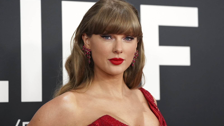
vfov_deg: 8.4
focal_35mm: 144
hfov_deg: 14.9
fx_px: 855
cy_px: 60
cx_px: 112
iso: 4000
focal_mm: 137
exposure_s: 1/640
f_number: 5.6
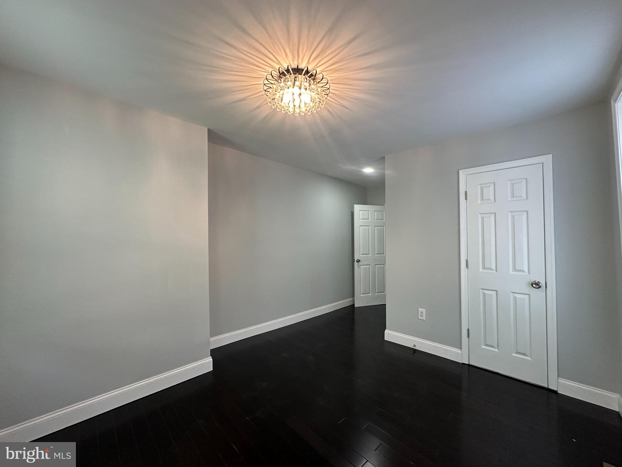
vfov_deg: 85.7
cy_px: 234
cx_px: 311
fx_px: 252
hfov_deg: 102.1
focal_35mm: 14
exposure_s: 1/120
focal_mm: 2.22
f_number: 2.2
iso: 200
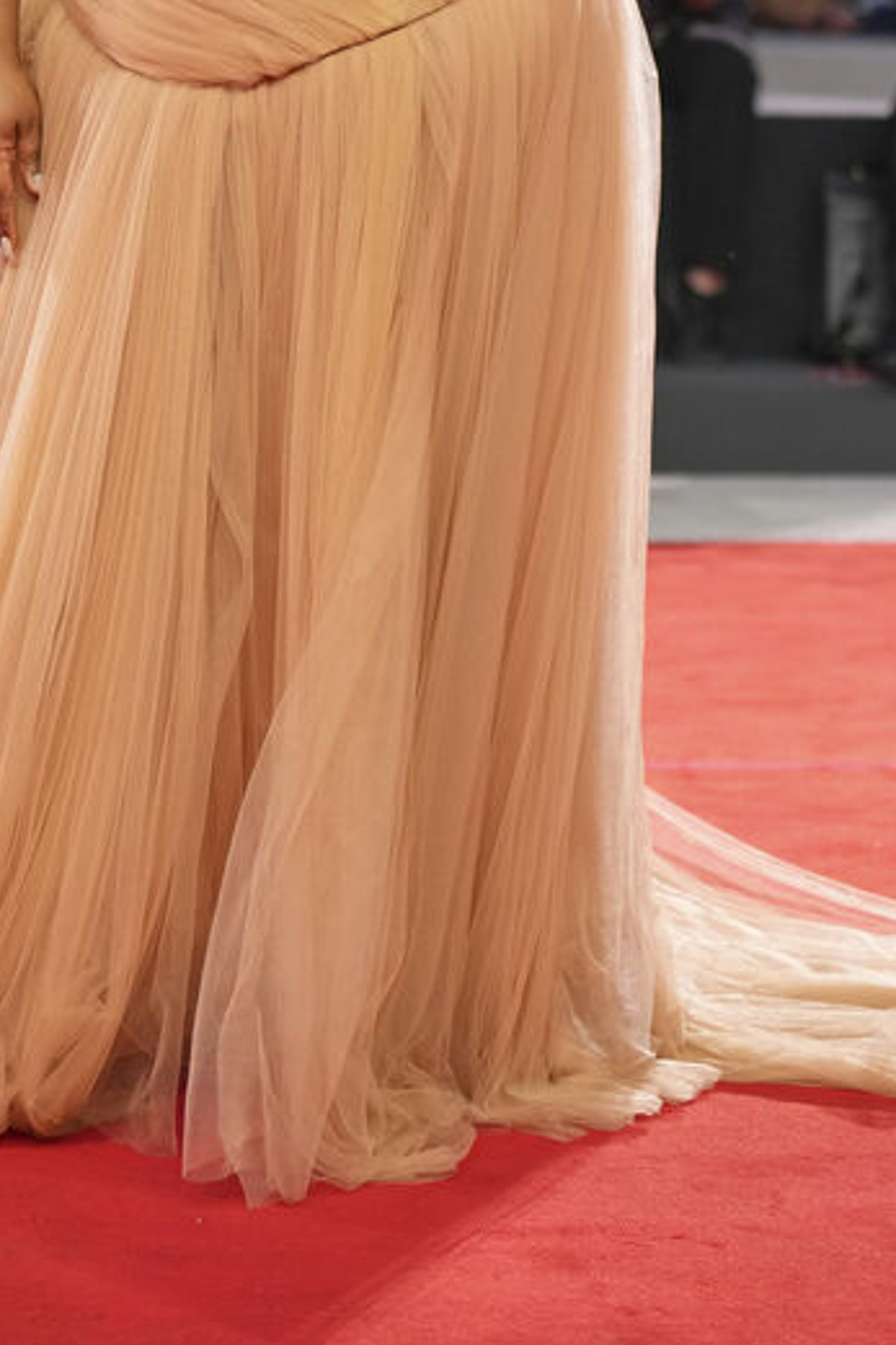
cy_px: 101
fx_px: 4968
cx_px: 496
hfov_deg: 10.3
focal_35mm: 133
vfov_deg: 15.2
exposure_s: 1/640
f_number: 2.8
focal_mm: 70
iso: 1600
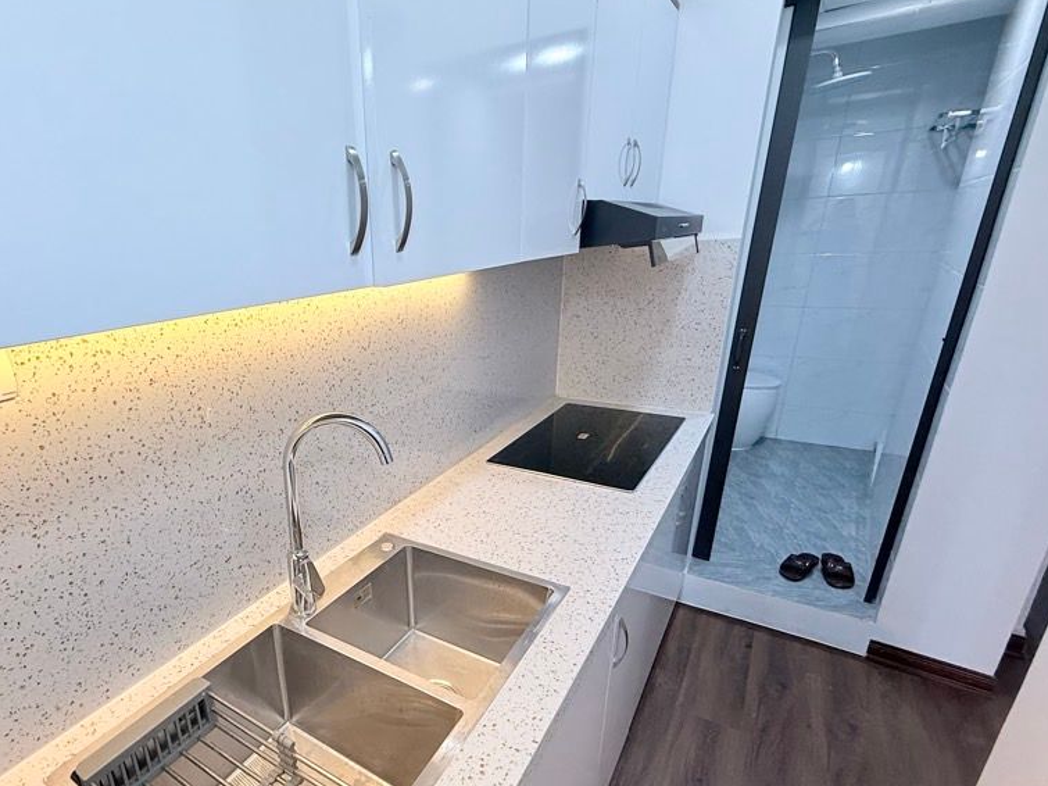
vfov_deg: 68.3
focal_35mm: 19
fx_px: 575
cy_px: 453
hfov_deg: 82.6
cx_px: 376
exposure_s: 1/100
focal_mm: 2.22
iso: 100
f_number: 2.2
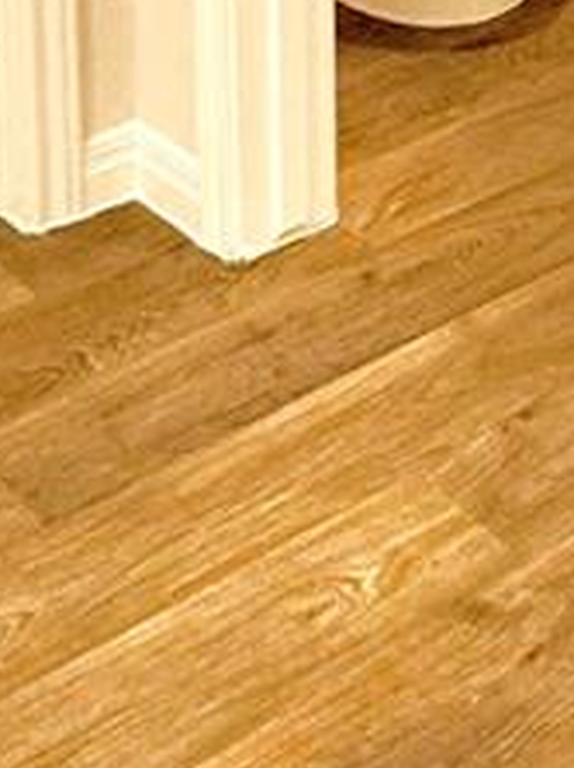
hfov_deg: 14.4
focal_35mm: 97
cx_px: 809
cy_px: -519
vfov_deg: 17.3
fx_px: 2149
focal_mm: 2.22
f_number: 2.2
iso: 250
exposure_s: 1/120
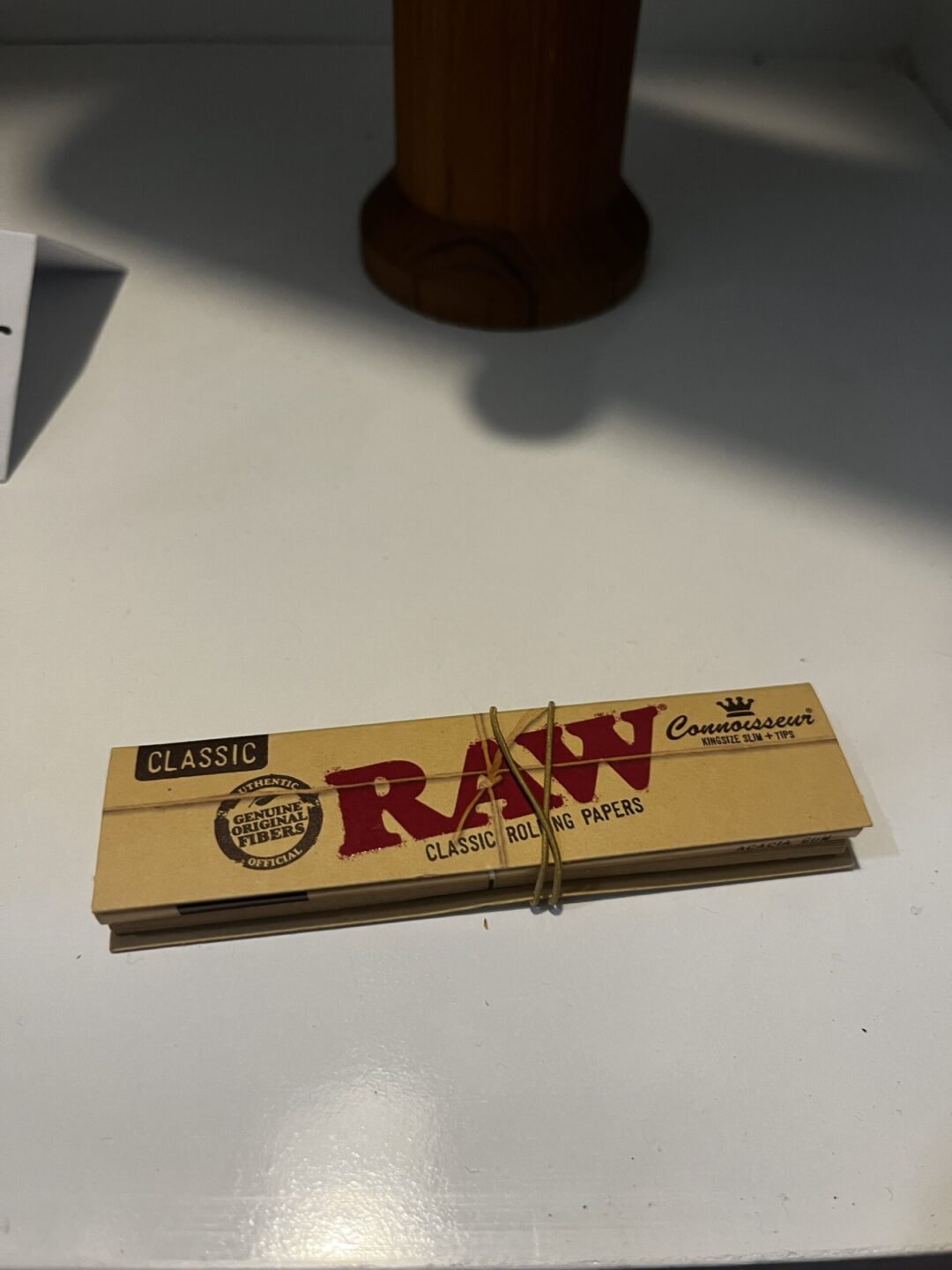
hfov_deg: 53.1
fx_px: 953
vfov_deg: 67.3
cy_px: 635
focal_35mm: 26
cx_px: 476
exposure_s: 1/50
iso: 200
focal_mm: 5.1
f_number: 1.6
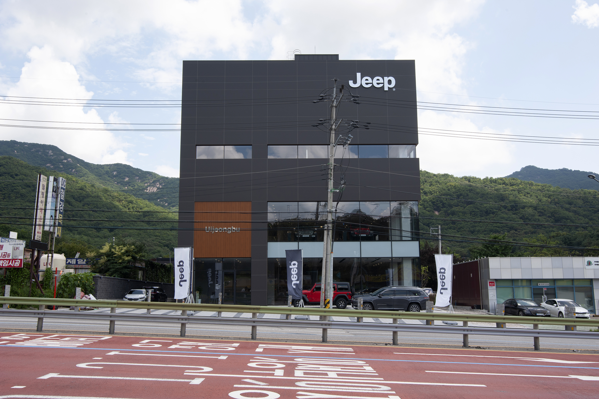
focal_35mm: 35
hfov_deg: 54.5
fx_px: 582
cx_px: 300
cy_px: 200
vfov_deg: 37.8
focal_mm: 35
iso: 200
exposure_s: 1/80
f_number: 18
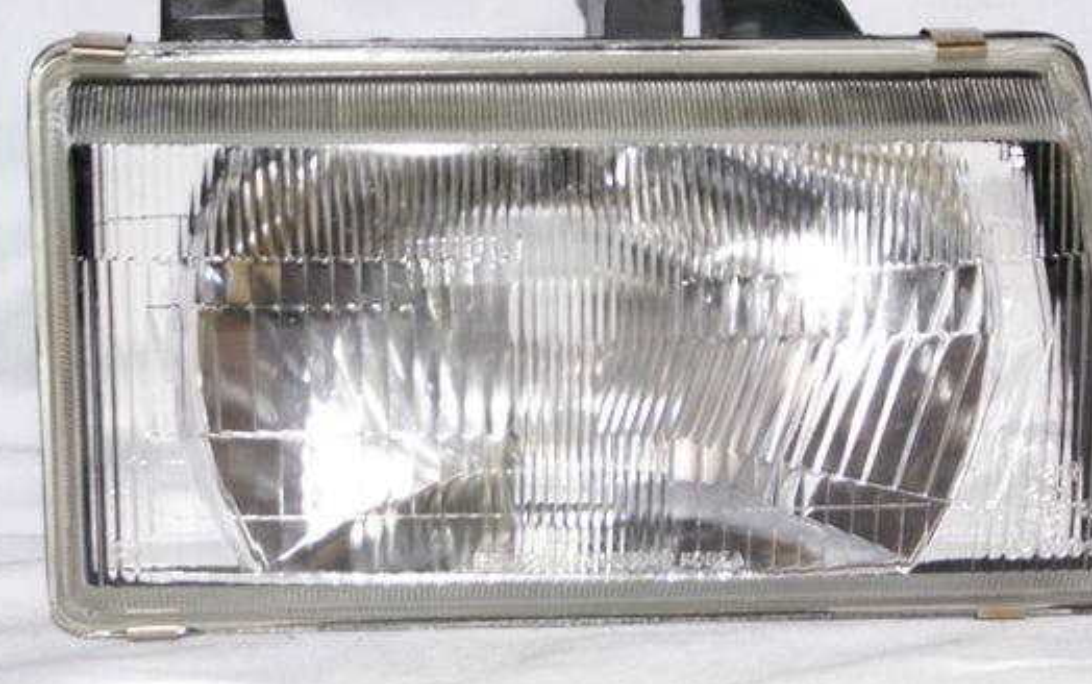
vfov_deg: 12.8
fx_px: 3055
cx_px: 602
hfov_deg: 20.3
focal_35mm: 103
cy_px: 308
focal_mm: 55
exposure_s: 1/80
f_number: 5.6
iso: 400
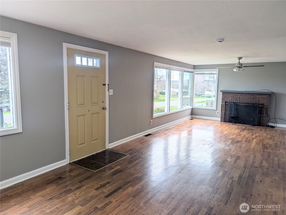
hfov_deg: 71.5
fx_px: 199
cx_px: 143
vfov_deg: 56.9
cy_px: 108
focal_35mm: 24
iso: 19
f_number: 1.68
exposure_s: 1/120
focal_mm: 6.9
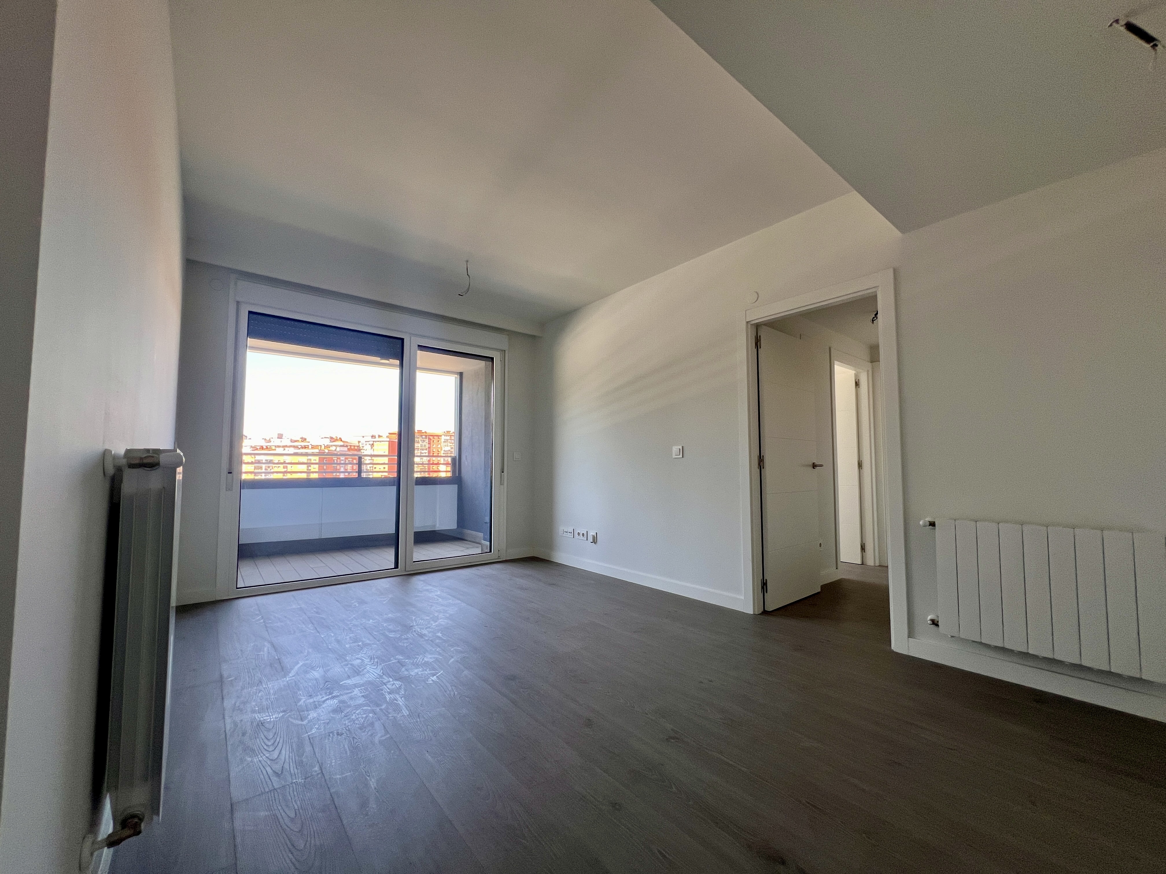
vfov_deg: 89.9
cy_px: 437
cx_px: 583
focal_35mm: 13
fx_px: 438
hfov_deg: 106.2
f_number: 1.8
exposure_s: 1/99
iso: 100
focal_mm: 1.57
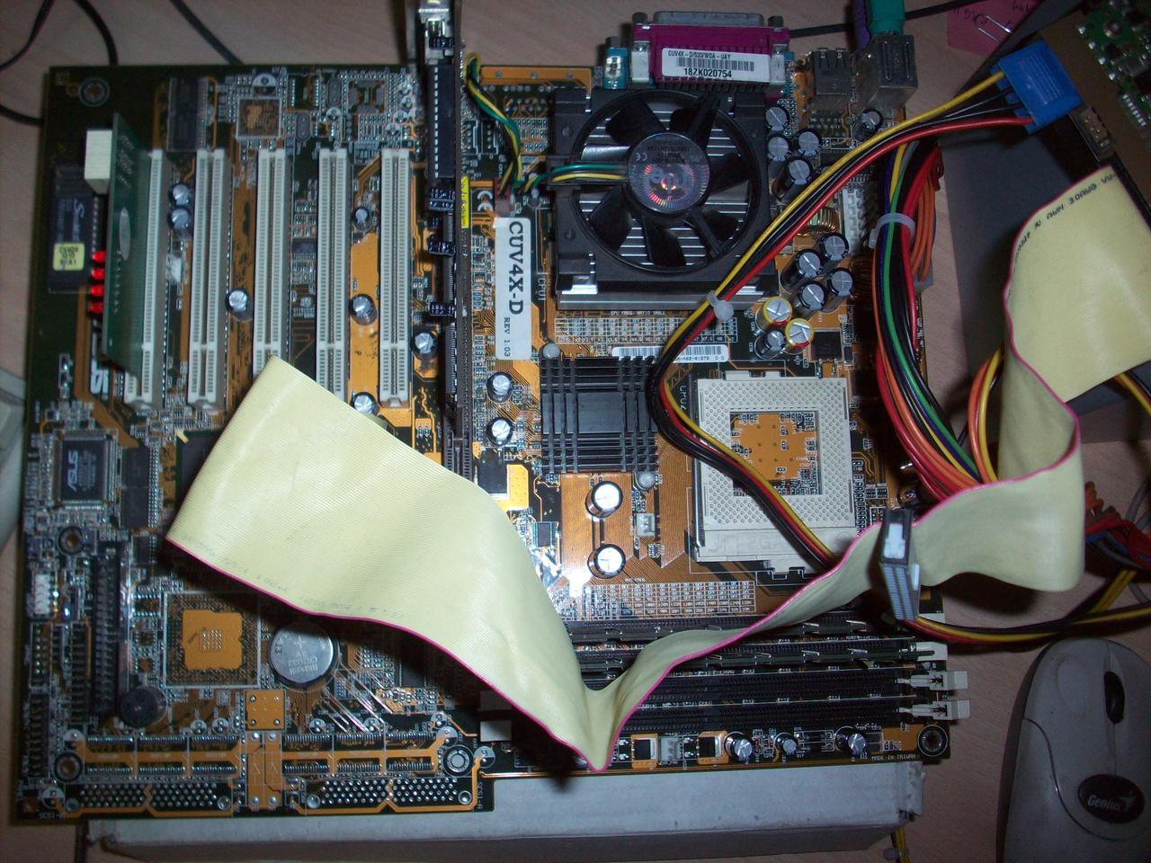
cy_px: 432
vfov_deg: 38.7
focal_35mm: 37
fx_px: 1230
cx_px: 576
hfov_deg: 50.1
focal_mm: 6.2
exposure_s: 1/64
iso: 80
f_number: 2.8
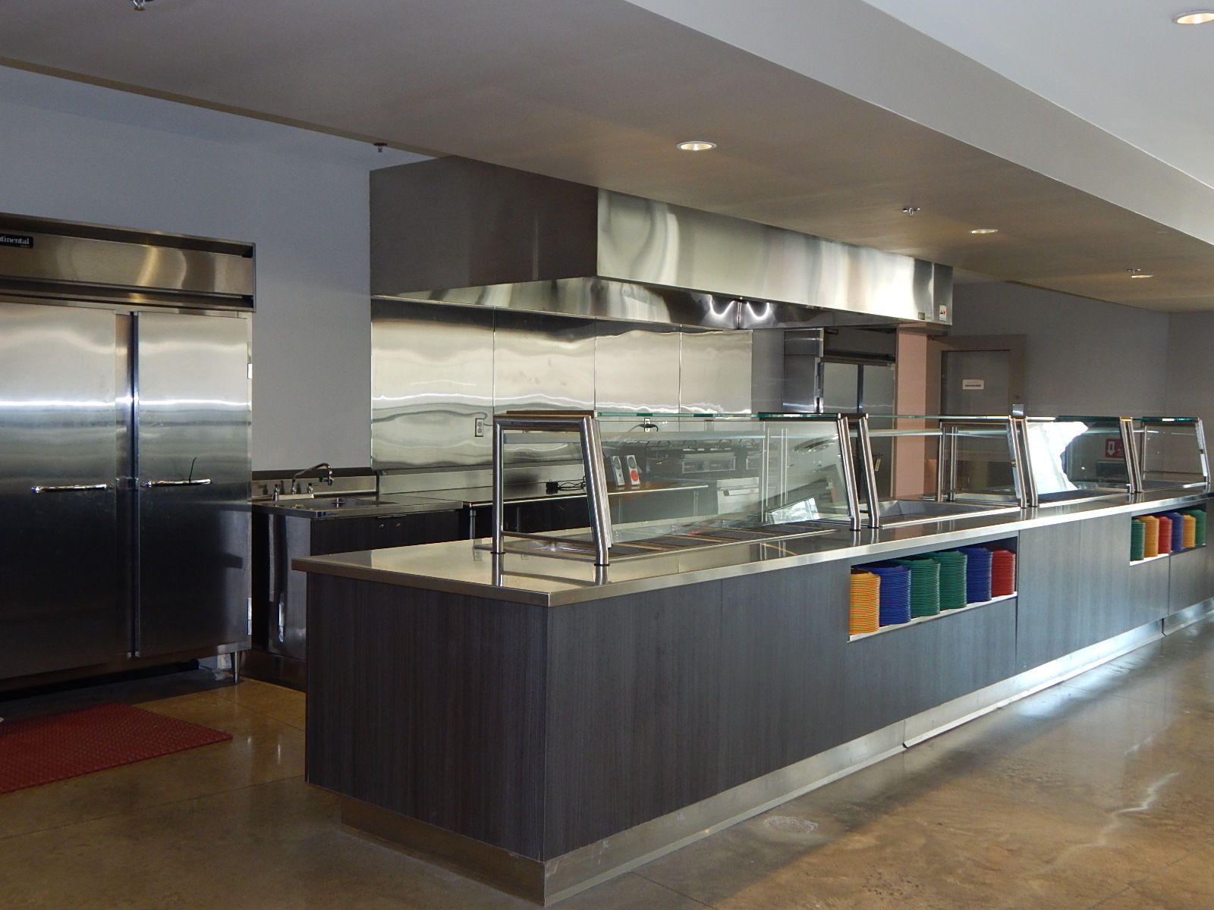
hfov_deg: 54.0
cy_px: 455
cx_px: 607
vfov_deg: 41.8
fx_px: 1192
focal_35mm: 34
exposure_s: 1/30
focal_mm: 6.1
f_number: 3.3
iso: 200
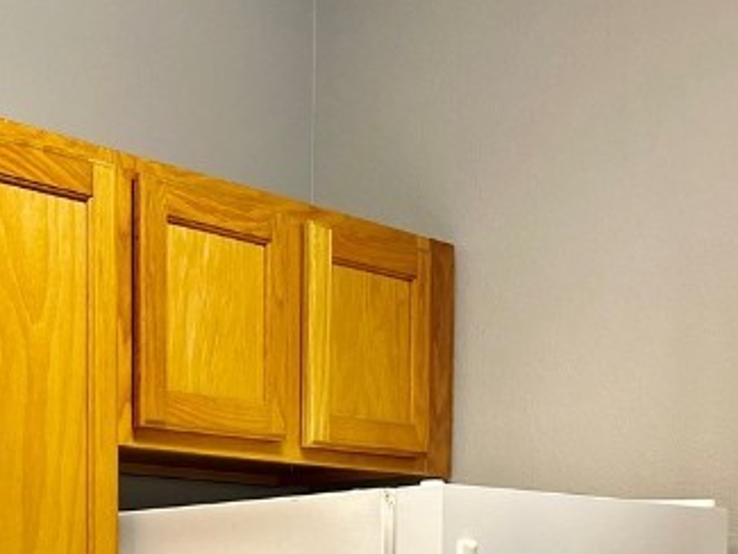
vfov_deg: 16.7
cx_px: 32
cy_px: 777
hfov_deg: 23.0
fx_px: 1749
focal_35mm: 82
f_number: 1.5
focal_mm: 5.7
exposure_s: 1/120
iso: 125
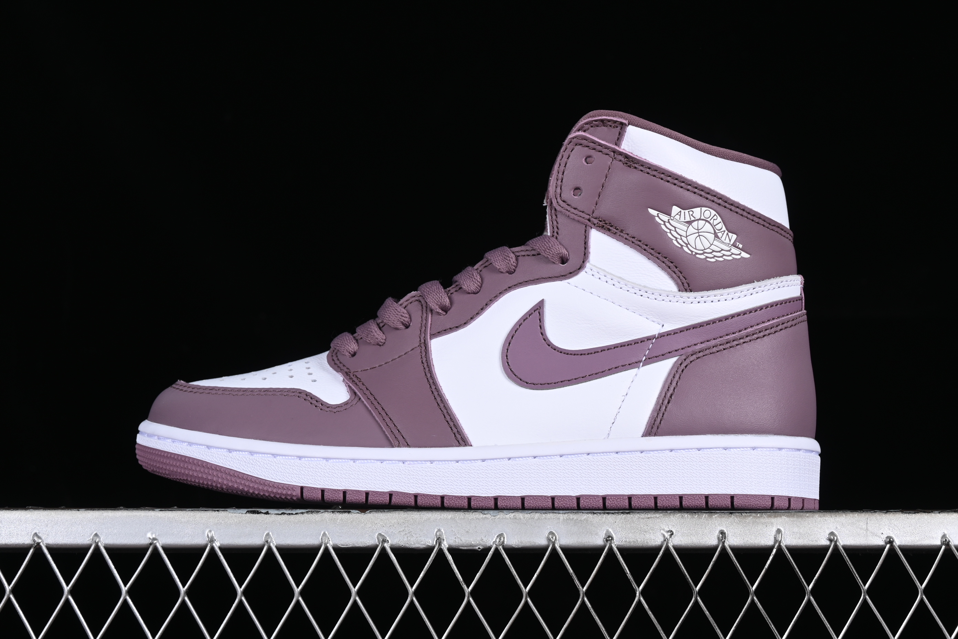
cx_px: 479
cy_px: 320
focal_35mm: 75
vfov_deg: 18.2
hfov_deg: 27.0
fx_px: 1996
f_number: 8
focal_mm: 50
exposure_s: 1/80
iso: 160
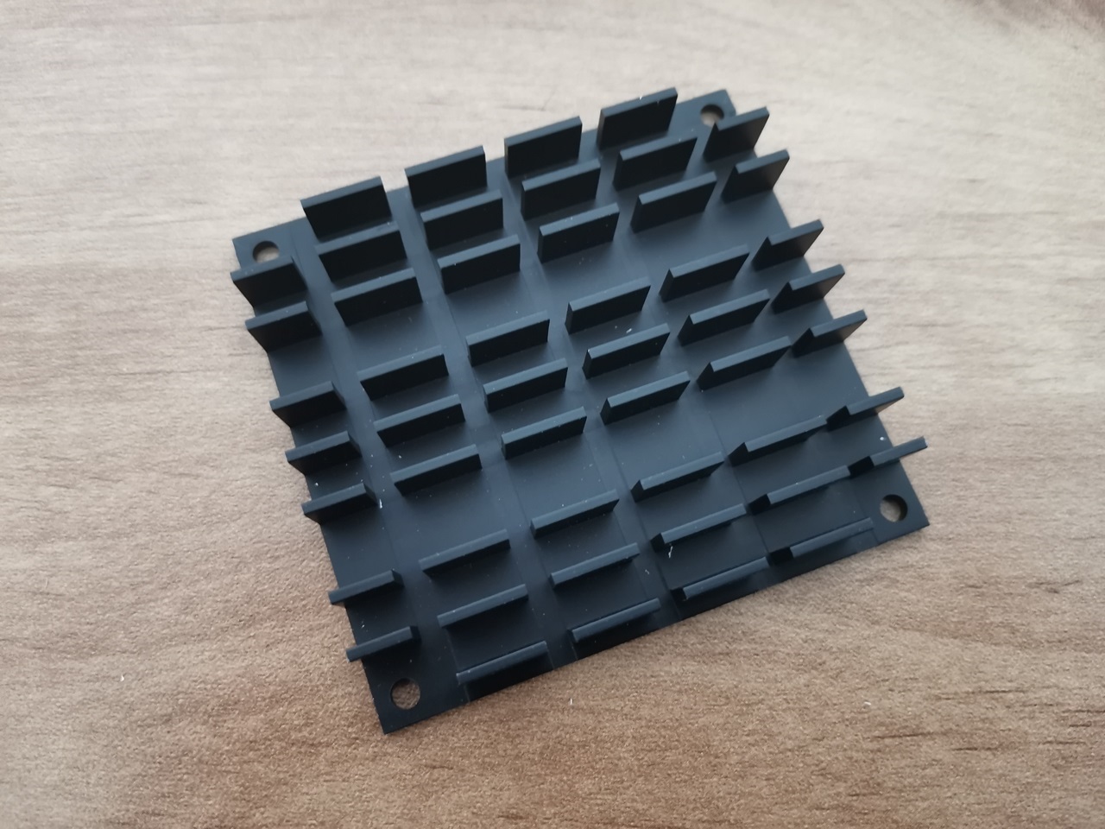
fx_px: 830
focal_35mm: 26
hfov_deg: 67.3
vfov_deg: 53.1
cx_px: 552
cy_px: 414
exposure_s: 1/33.3
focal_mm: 4.75
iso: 640
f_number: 1.8
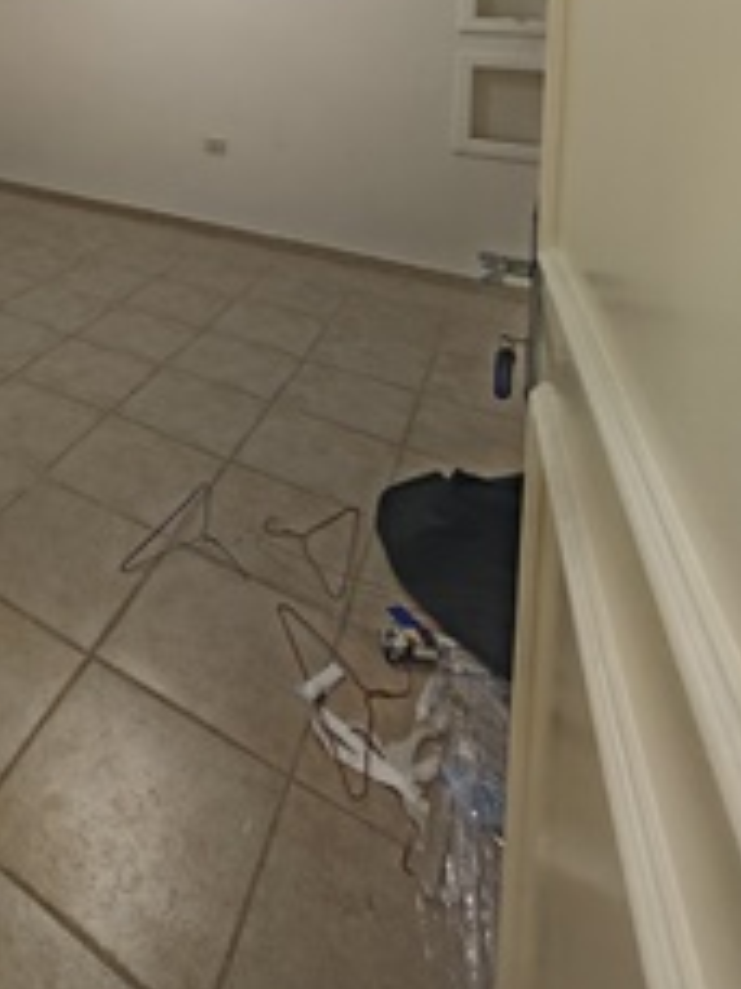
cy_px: 24
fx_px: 742
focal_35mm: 26
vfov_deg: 54.3
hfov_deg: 46.5
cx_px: 41
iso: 320
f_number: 2
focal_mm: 1.82
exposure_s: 1/40
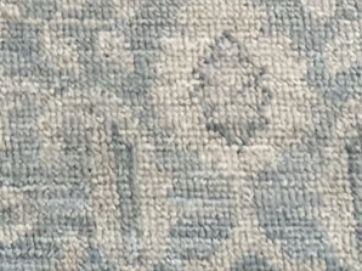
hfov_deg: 10.7
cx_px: -423
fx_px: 1724
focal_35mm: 165
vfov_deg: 8.6
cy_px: 513
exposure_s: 1/60
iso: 125
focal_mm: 6.86
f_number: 1.78
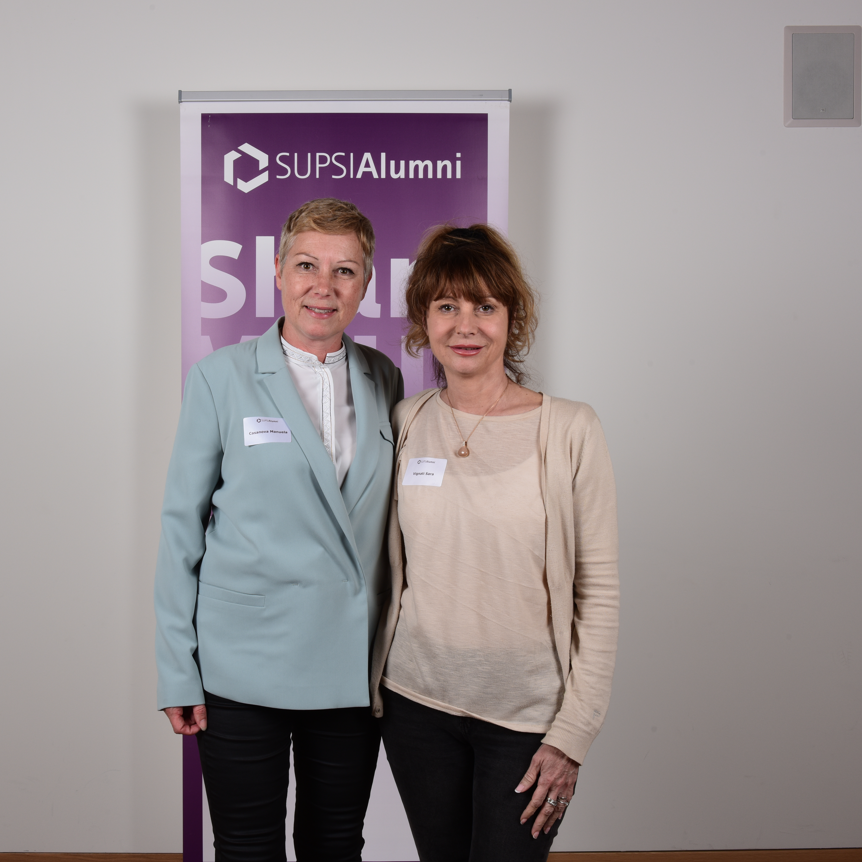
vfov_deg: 24.0
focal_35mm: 72
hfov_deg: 23.9
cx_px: 333
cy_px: 434
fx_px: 2028
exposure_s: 1/125
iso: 250
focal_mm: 56
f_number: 13
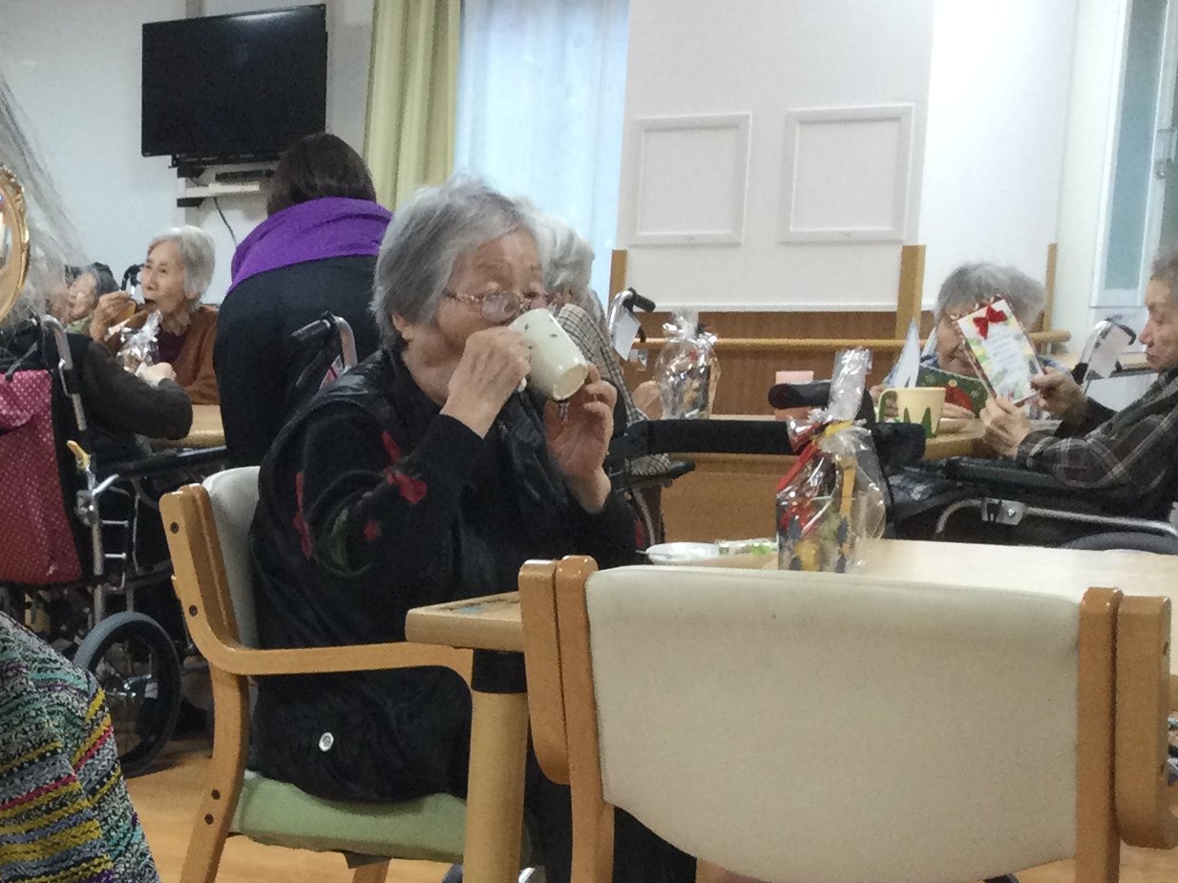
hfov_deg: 22.0
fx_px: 2790
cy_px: 940
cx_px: -246
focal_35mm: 82
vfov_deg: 17.4
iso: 64
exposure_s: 1/30
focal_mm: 3.3
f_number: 2.4
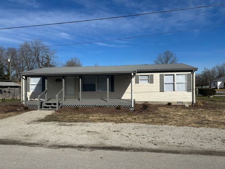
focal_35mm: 24
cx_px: 112
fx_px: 156
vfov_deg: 56.8
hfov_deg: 71.6
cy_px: 84
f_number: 1.78
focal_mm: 6.86
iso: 80
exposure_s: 1/8929
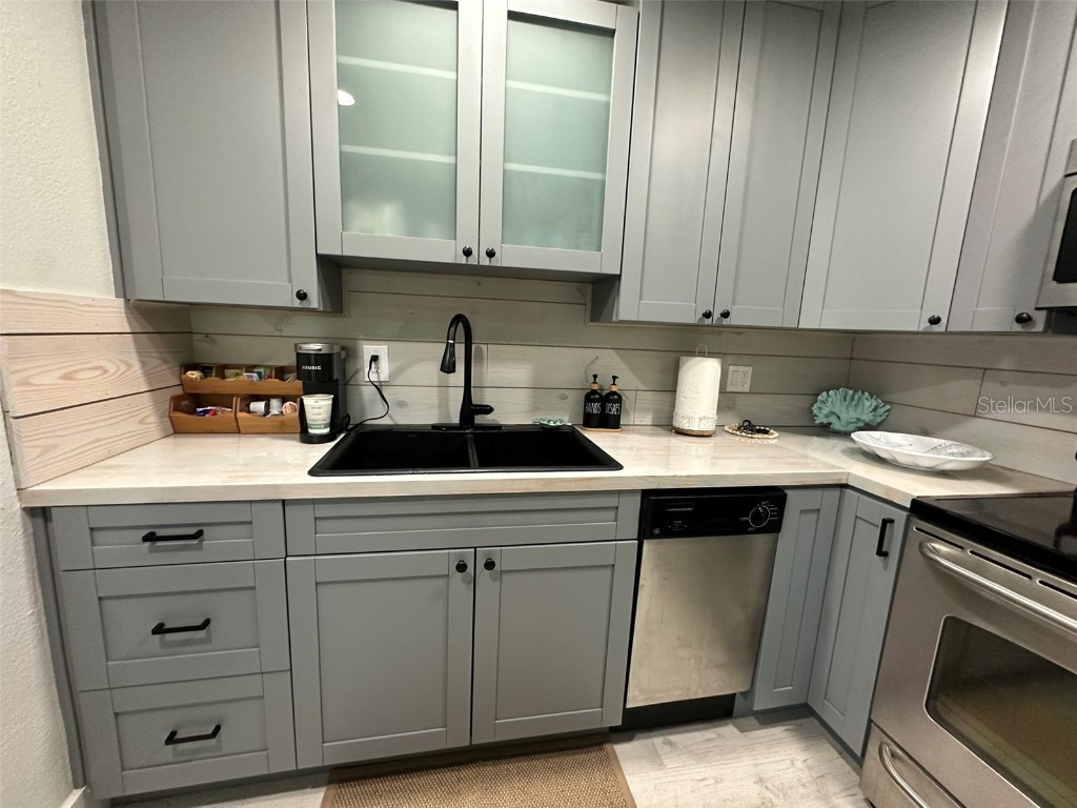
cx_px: 538
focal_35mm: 14
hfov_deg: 102.1
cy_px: 404
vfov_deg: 85.7
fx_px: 436
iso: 320
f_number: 2.2
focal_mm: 2.22
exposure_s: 1/60
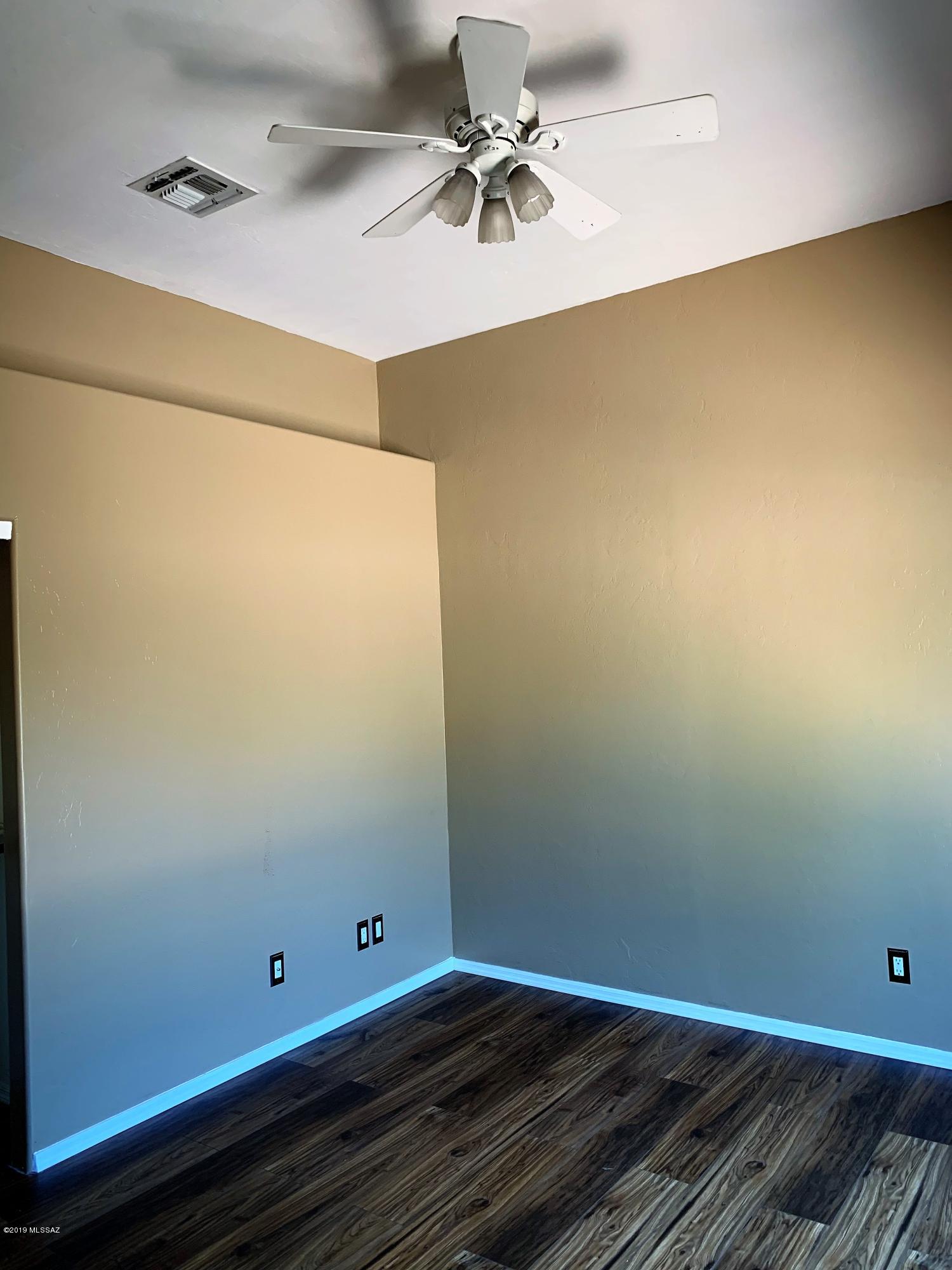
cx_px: 476
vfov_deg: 67.3
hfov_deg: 53.1
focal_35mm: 26
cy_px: 635
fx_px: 953
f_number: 1.8
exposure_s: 1/84
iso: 100
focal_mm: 4.25
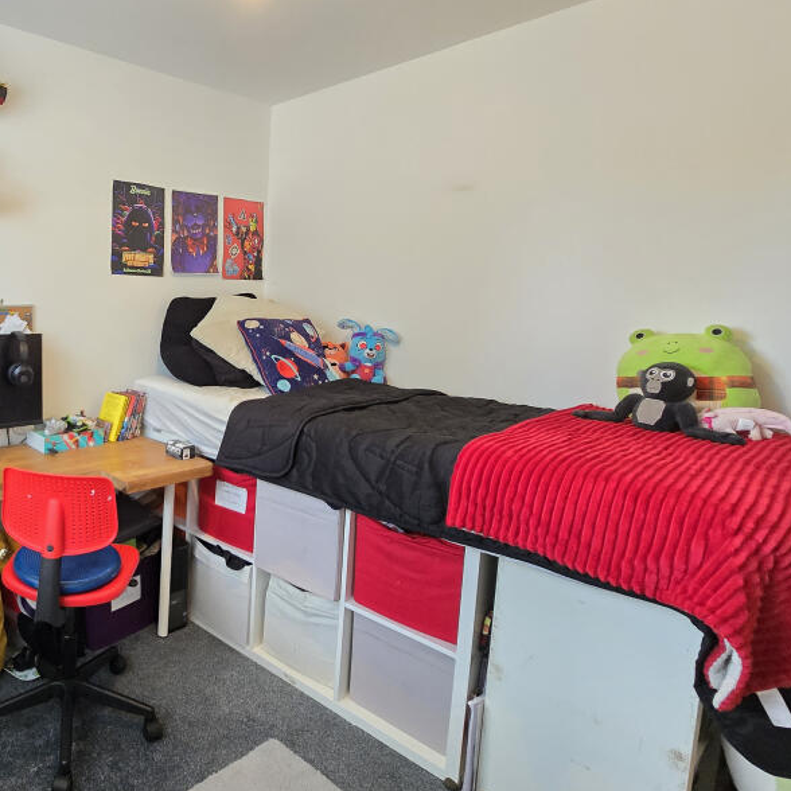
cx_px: 129
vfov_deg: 74.7
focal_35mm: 20
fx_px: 517
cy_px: 363
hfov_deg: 66.0
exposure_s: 1/50
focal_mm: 2.2
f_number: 2.2
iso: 500
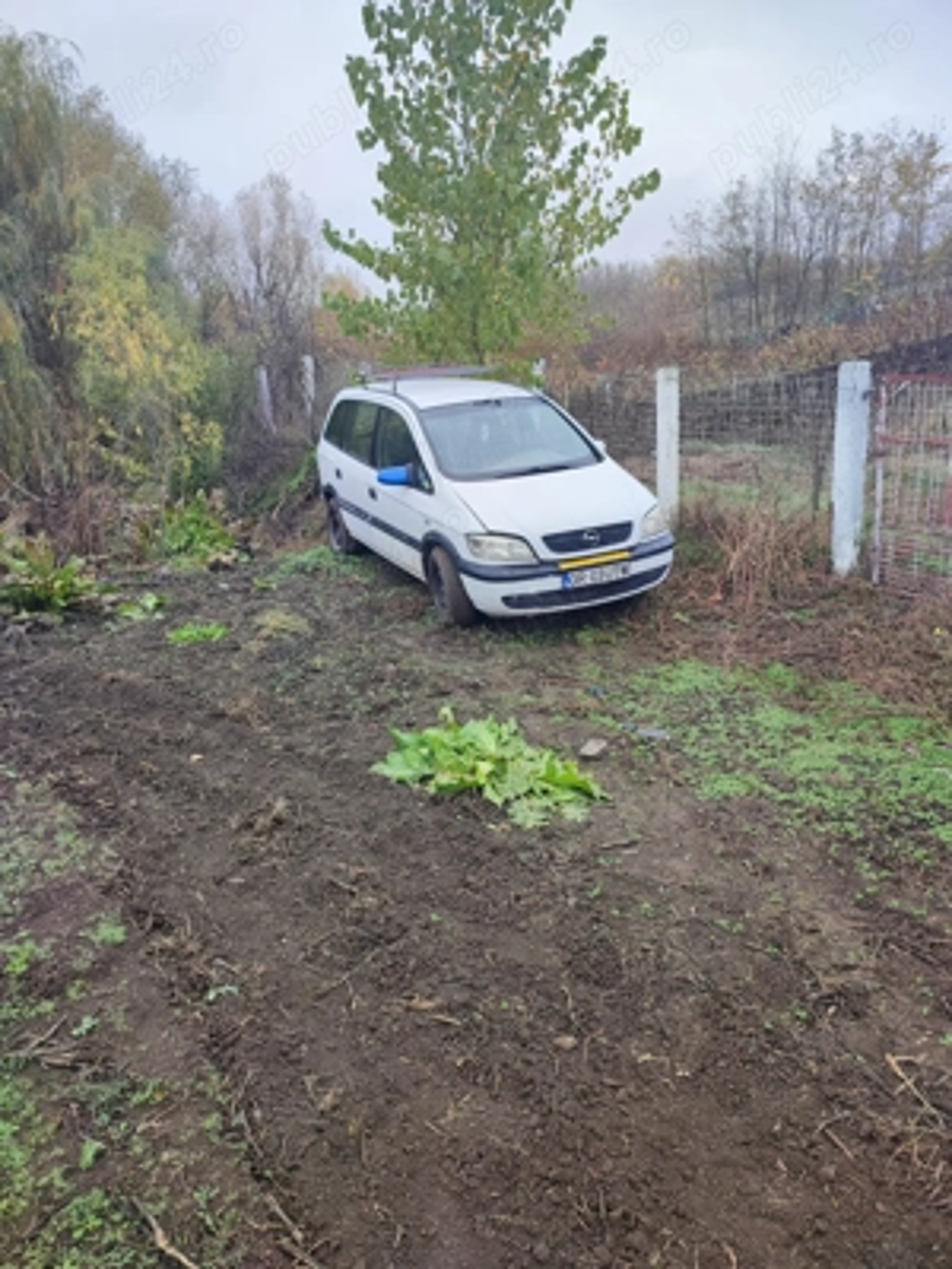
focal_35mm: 25
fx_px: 917
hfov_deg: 54.9
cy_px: 634
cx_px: 476
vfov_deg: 69.4
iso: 50
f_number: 1.9
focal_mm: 6.04
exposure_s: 1/146
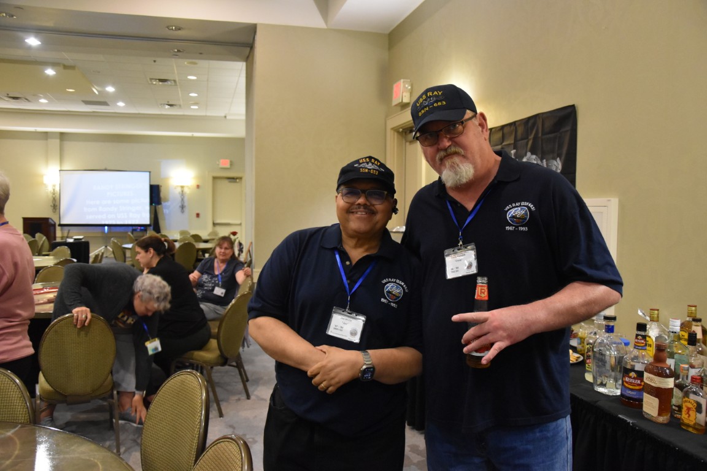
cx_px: 354
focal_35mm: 32
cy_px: 236
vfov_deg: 41.7
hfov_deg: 59.5
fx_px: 619
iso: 3600
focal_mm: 21
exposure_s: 1/60
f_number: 3.8
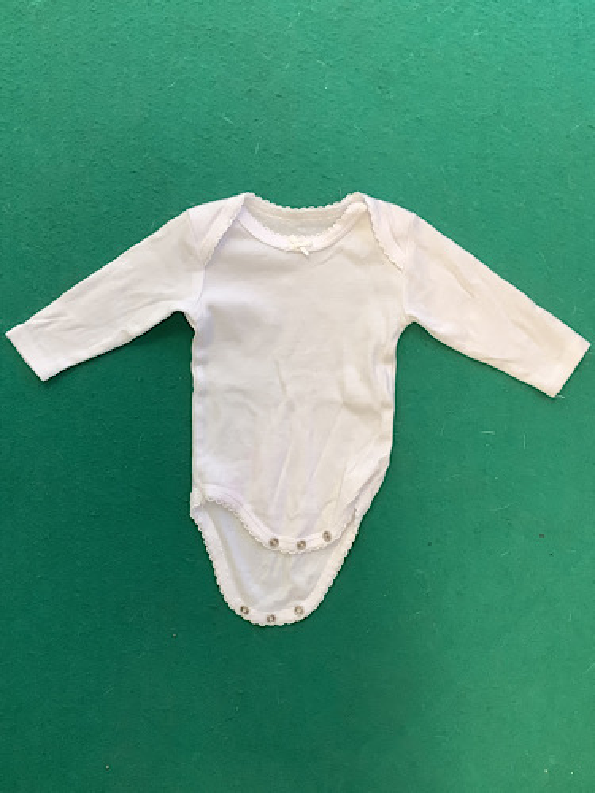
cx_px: 298
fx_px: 710
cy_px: 396
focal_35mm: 31
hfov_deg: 45.4
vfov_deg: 58.4
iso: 80
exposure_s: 1/50
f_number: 2.4
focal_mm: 3.3
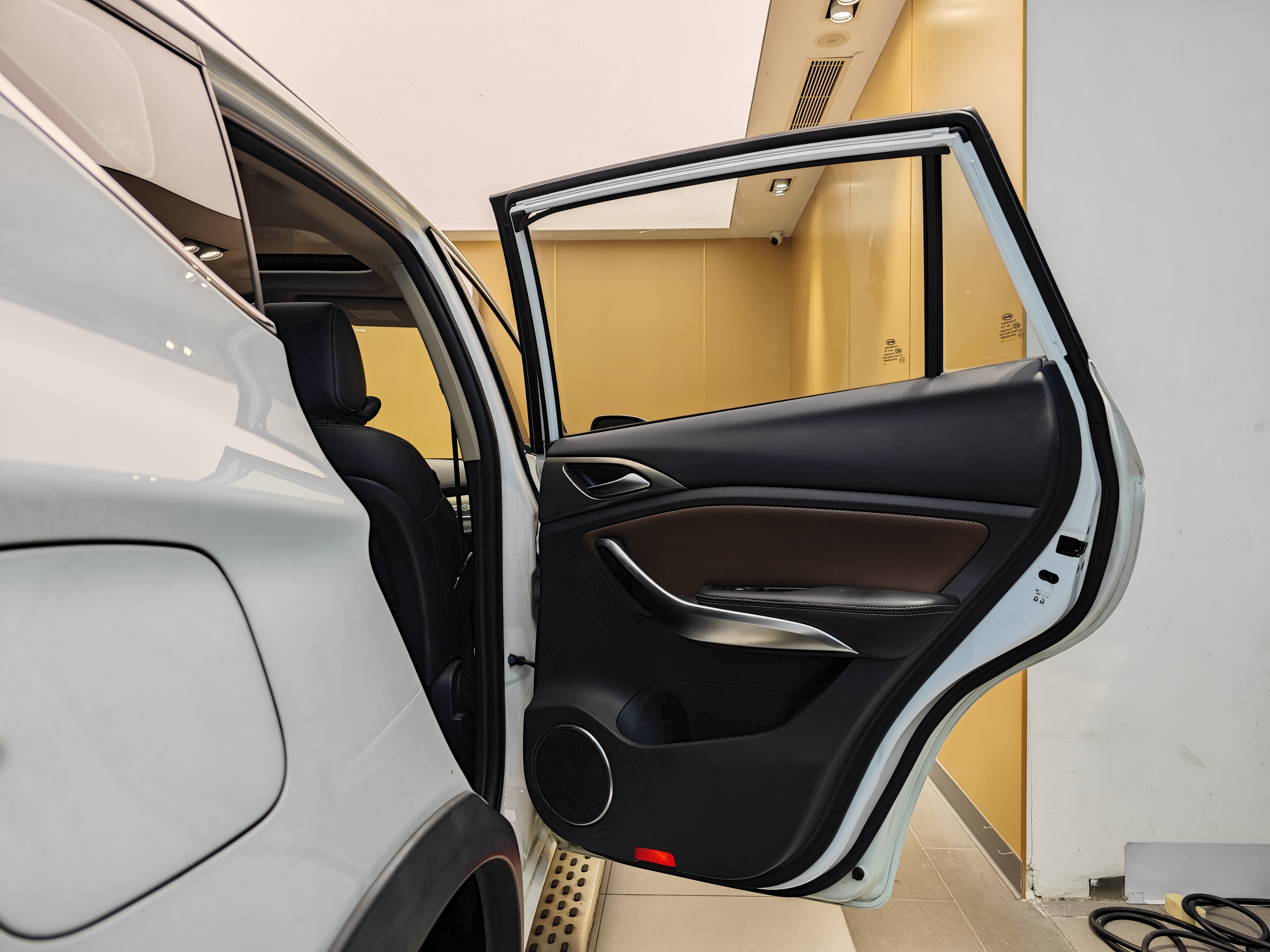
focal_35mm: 23
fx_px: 844
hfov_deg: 73.9
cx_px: 635
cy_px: 476
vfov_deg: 58.9
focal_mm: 8.7
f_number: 1.9
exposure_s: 1/84.6
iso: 400
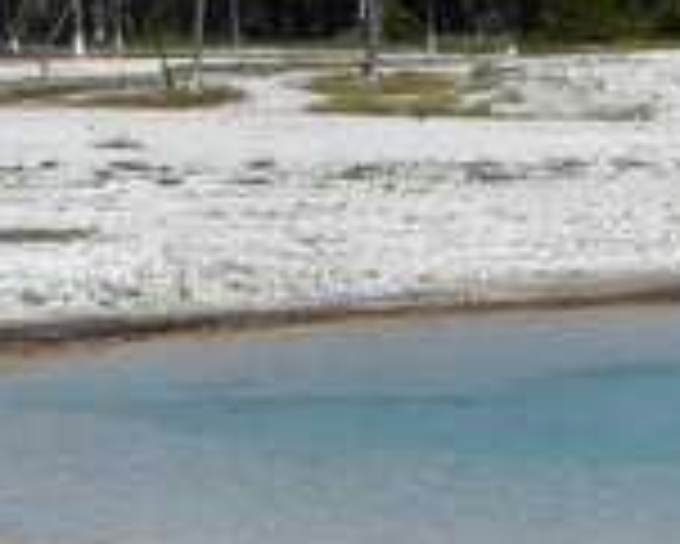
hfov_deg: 7.2
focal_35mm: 223
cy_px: 391
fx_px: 4491
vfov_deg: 6.9
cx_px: 2328
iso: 100
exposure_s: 1/400
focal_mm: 28
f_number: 10
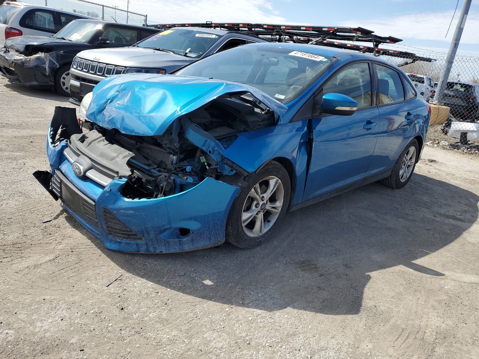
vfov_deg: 53.1
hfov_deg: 67.3
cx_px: 240
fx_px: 360
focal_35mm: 26
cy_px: 180
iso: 50
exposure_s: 1/2500
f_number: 1.5
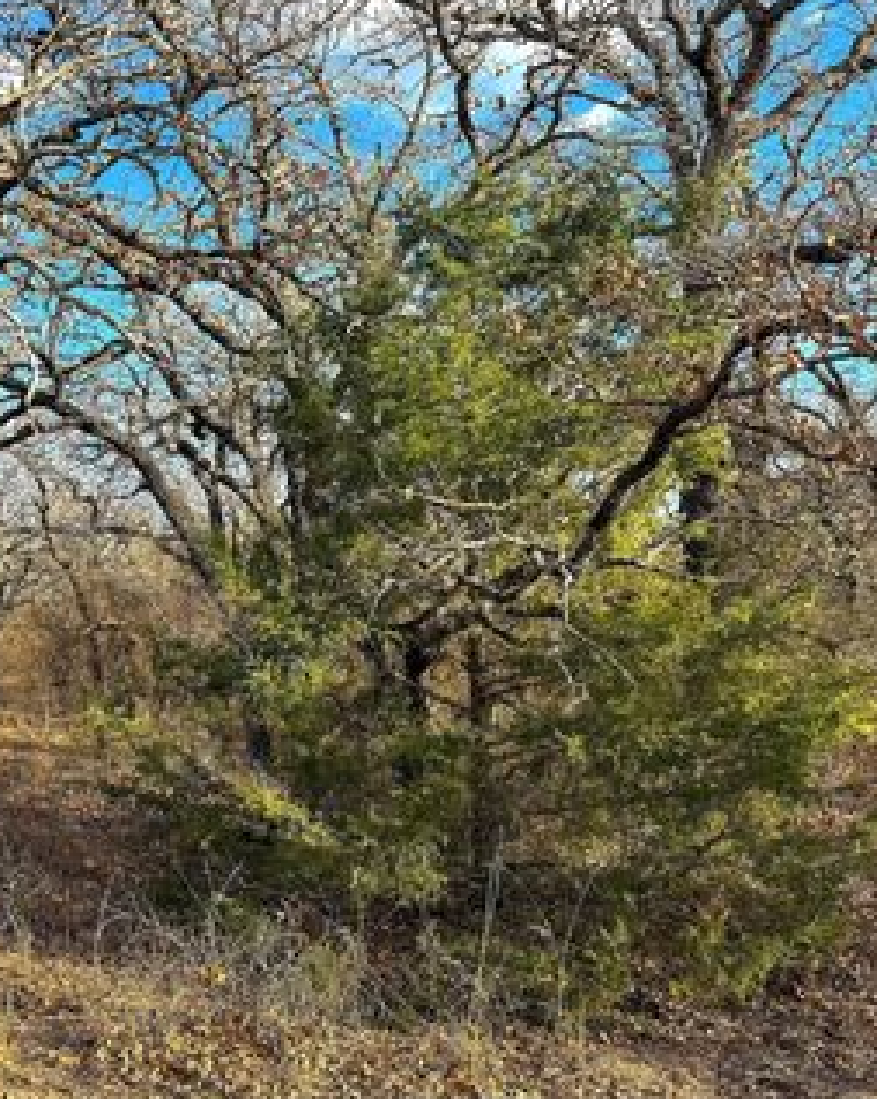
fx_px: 1202
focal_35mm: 37
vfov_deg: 49.0
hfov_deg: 36.7
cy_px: 605
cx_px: 38
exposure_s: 1/1238
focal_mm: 6.76
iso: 80
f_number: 1.78
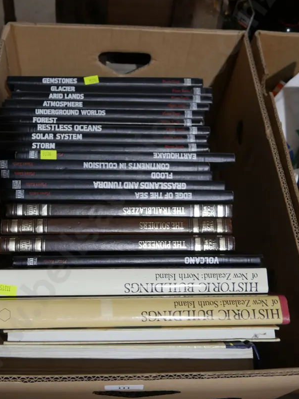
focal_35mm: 36
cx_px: 118
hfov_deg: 39.5
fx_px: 414
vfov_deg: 51.3
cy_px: 191
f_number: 3.5
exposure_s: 1/60
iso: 400
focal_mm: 14
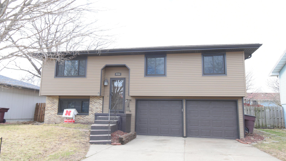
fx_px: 209
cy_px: 81
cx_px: 145
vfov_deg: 42.1
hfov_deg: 68.8
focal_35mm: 28
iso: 400
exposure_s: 1/200
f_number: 7.1
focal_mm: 17
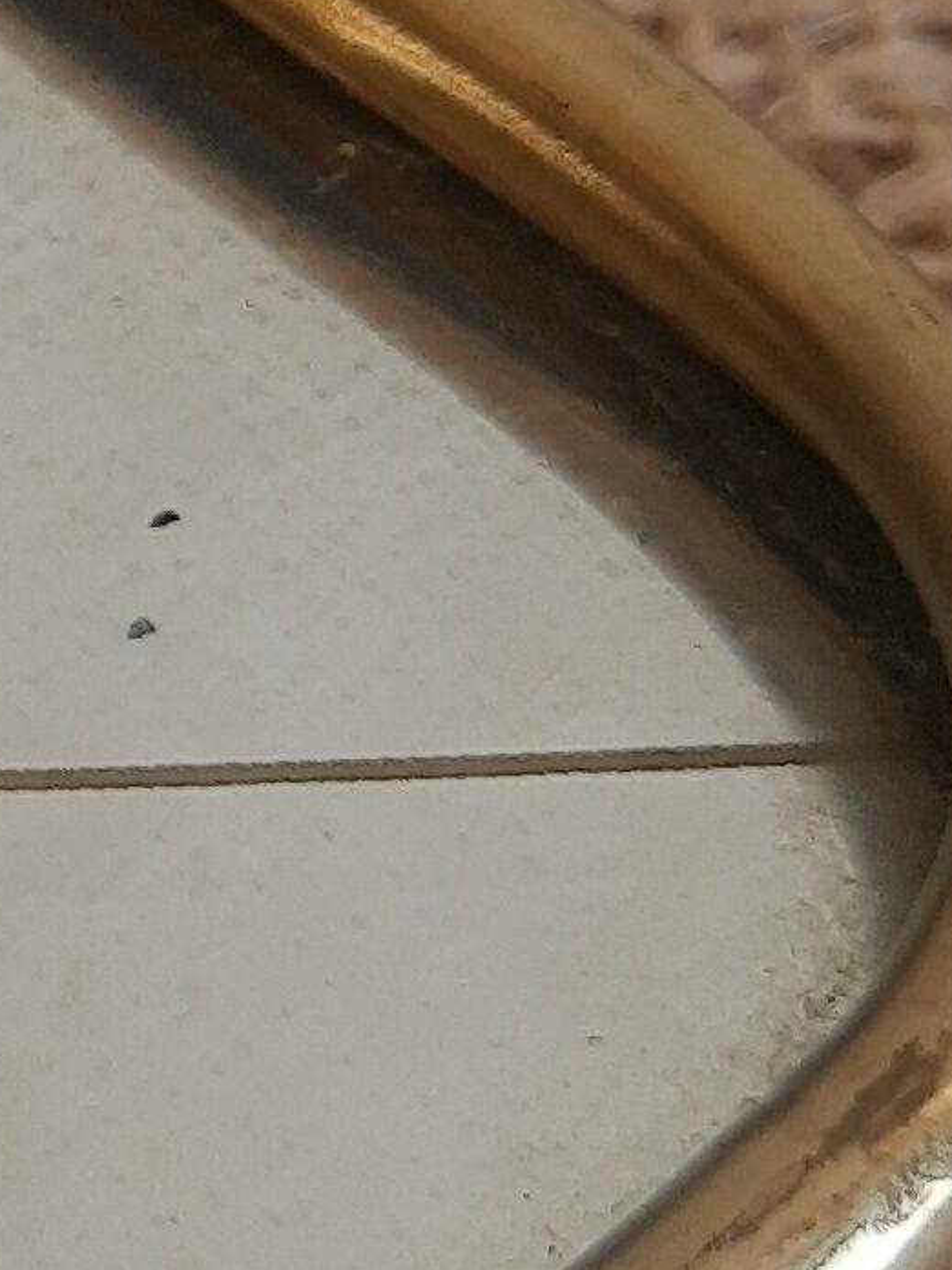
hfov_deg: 8.8
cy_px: 78
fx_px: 5610
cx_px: -1282
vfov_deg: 12.8
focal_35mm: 153
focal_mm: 3.95
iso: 52
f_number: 1.8
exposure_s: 1/100
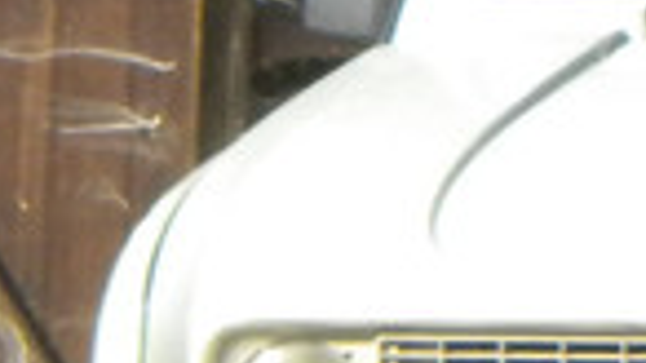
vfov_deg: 1.6
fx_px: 13099
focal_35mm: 765
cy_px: -190
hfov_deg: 2.8
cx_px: 2086
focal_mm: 17.3
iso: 258
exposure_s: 1/438
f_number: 5.7
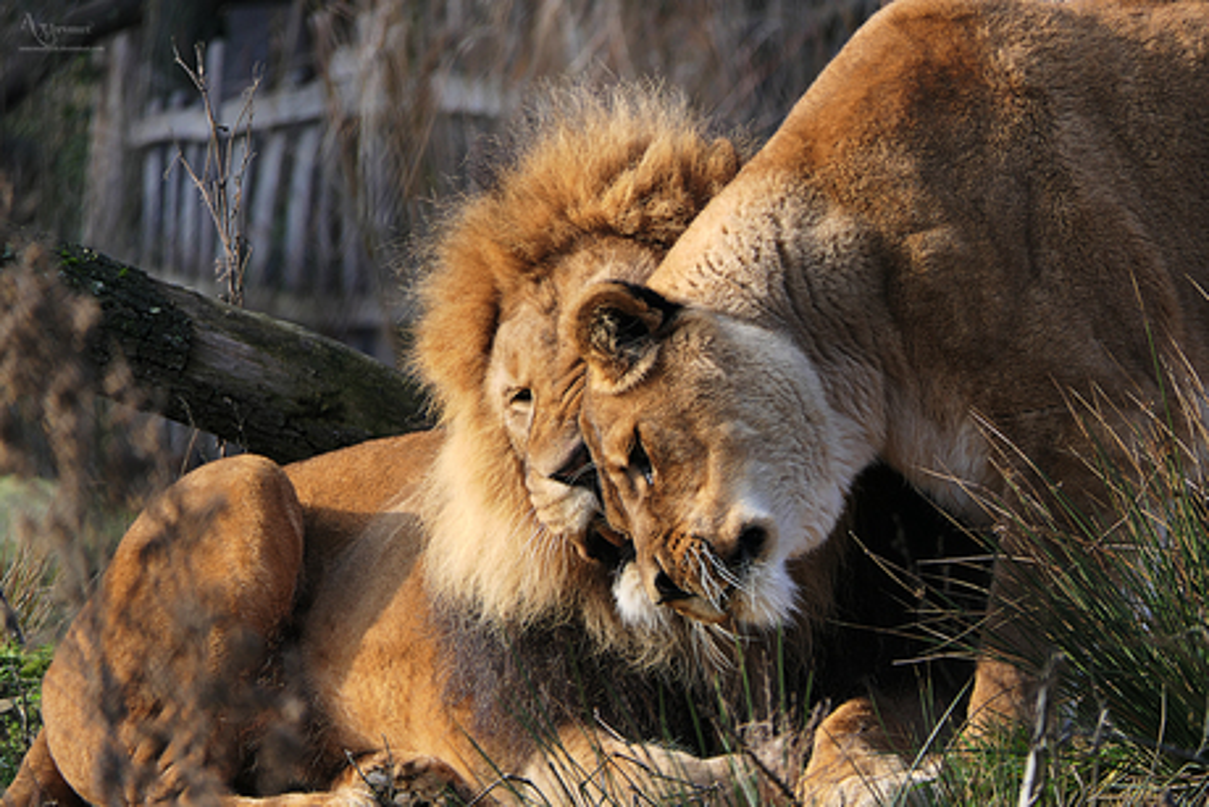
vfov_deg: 2.9
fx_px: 16057
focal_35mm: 478
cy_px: 404
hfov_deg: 4.3
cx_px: 604
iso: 125
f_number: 4.5
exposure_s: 1/200
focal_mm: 175.2
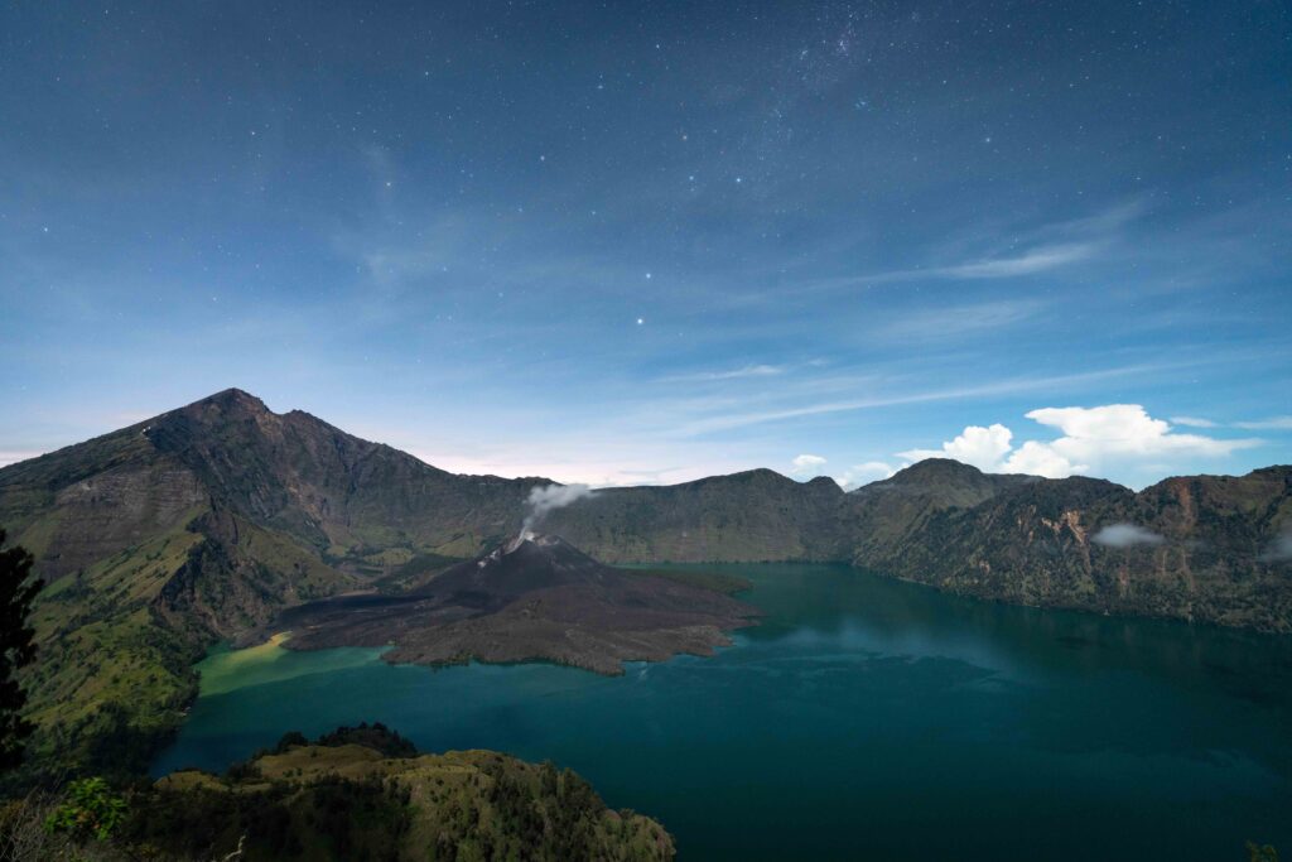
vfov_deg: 73.8
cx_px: 646
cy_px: 431
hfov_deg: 96.7
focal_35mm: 16
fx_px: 574
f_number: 2.8
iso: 1000
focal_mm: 16
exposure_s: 20
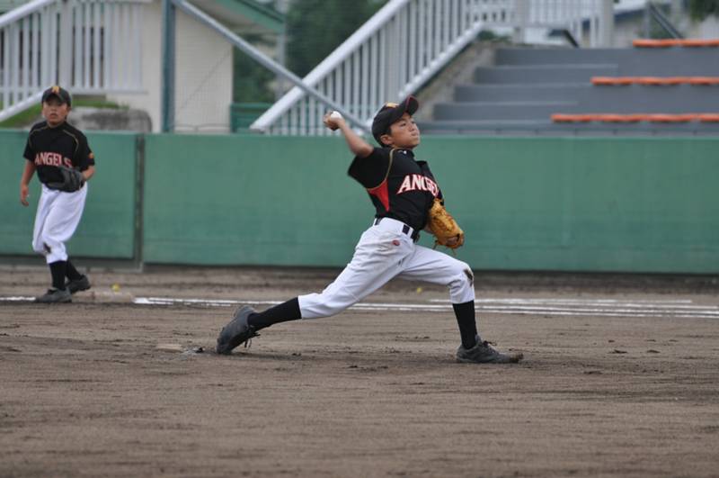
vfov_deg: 3.0
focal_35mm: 450
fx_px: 8975
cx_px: 360
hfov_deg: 4.6
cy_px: 239
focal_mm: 300
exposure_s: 1/500
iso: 200
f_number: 5.6
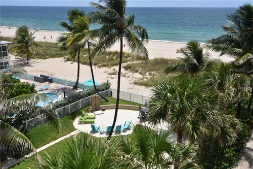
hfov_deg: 53.1
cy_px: 84
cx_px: 126
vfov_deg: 36.8
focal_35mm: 36
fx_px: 253
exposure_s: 1/250
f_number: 9
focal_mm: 24
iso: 100
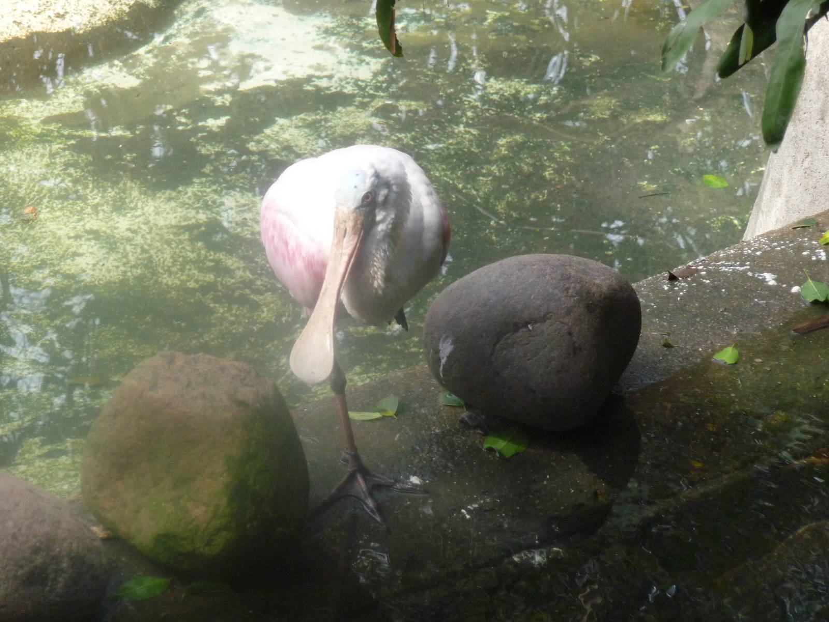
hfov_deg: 8.7
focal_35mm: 228
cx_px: 414
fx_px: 5460
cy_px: 311
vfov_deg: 6.5
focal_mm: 39.2
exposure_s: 1/200
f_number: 4.9
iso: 320
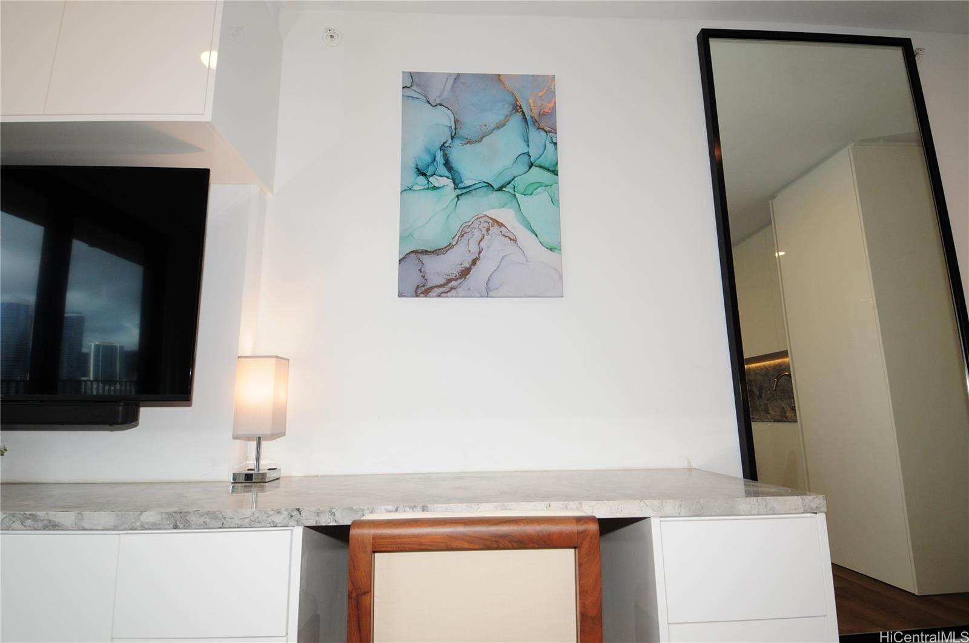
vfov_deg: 67.2
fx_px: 484
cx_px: 484
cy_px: 322
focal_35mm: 18
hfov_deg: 90.1
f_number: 8
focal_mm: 12
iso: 400
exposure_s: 1/60
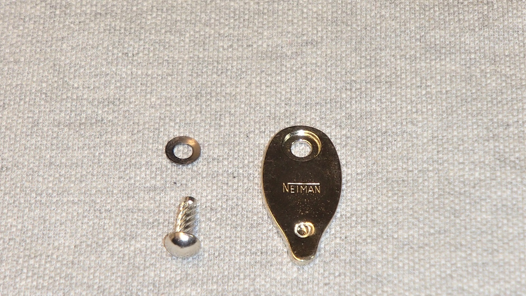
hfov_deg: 14.1
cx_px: 263
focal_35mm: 153
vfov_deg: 7.9
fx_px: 2134
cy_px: 188
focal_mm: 25
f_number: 5.9
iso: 400
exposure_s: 1/60
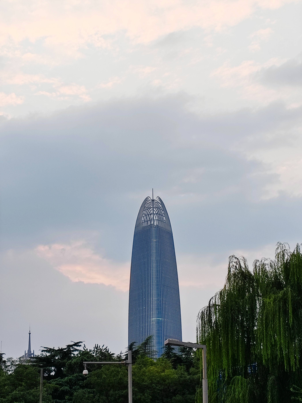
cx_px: 151
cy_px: 202
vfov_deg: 22.8
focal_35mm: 86
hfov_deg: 17.2
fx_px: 1000
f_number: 1.8
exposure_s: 1/110
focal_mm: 6.14
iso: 50
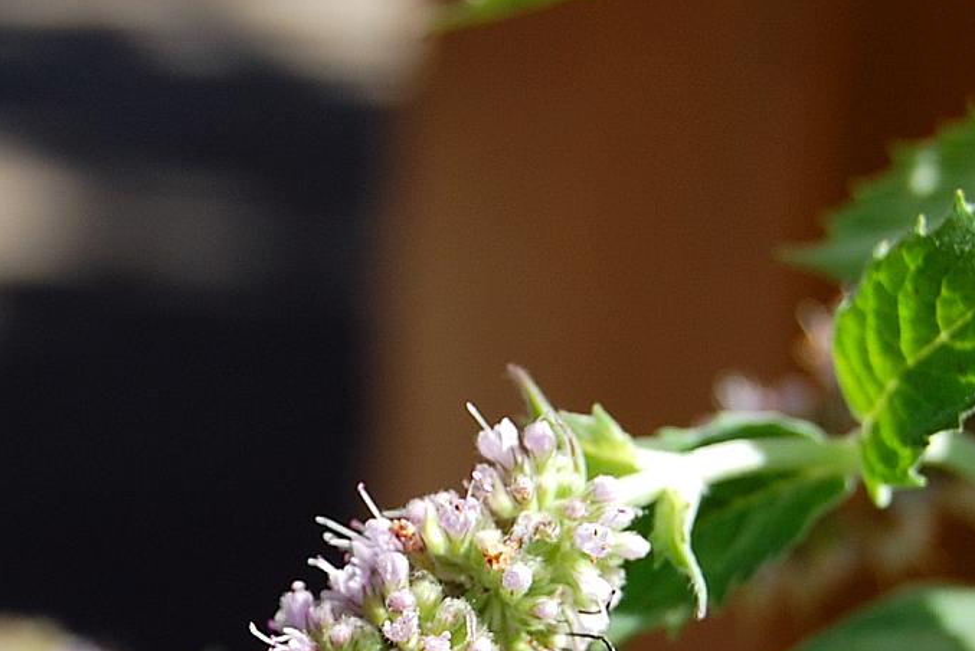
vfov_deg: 11.0
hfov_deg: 16.4
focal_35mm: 125
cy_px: 526
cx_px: 489
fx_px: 3380
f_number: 8
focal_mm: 55
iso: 200
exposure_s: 1/250
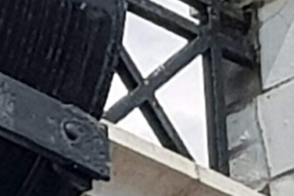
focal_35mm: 113
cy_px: 29
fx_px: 922
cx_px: -302
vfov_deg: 12.0
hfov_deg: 14.7
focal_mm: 4.2
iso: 40
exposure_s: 1/2880
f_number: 1.7
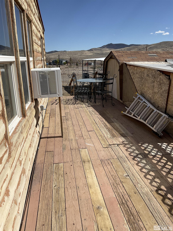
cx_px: 86
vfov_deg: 61.7
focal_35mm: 29
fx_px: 193
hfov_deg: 48.2
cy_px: 116
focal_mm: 3
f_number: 1.8
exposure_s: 1/3534
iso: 20
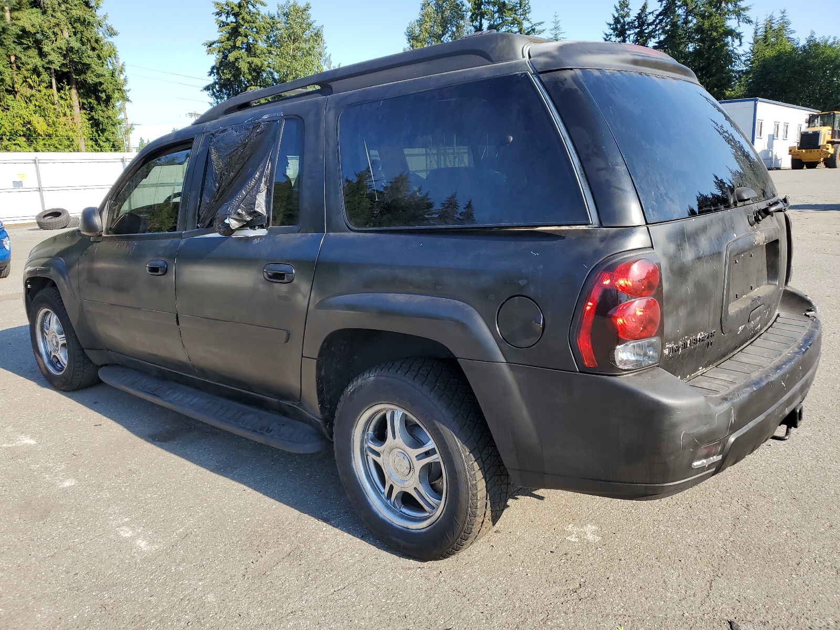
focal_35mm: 26
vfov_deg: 53.1
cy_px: 315
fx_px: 631
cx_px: 420
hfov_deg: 67.3
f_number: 1.5
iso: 50
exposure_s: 1/1250
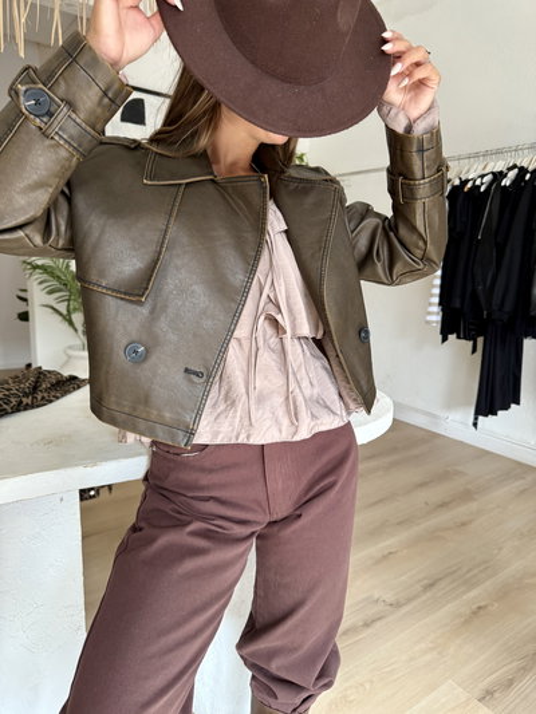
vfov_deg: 71.6
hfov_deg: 56.8
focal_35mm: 24
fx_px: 495
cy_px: 357
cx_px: 268
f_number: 1.78
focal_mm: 6.76
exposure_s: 1/67
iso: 200
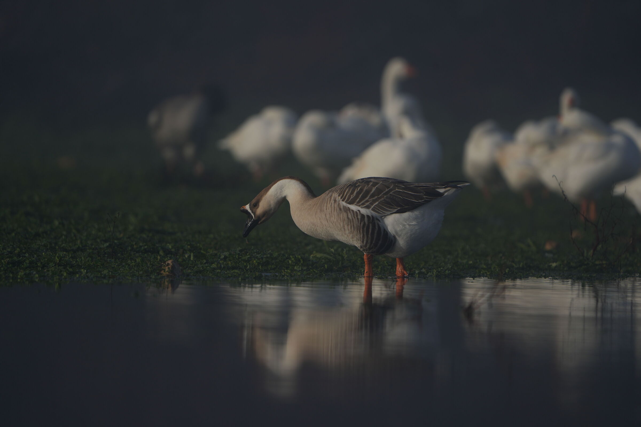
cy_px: 214
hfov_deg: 3.4
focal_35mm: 600
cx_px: 320
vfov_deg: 2.3
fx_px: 10682
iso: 125
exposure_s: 1/1250
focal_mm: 600
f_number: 6.3
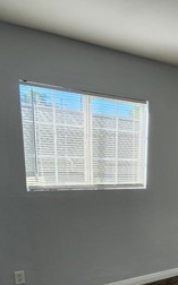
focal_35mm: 35
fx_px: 272
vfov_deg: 51.2
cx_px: 169
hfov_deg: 33.7
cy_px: 236
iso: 50
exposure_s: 1/128
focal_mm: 2.2
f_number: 2.2
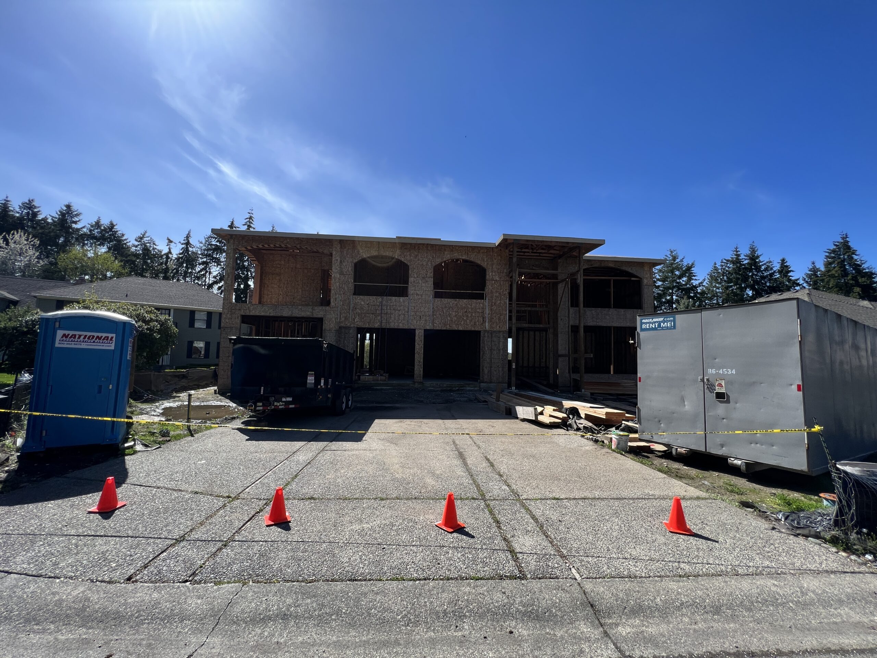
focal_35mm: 13
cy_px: 329
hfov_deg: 106.2
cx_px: 438
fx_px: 329
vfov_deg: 89.9
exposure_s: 1/978
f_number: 1.8
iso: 32
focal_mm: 1.57
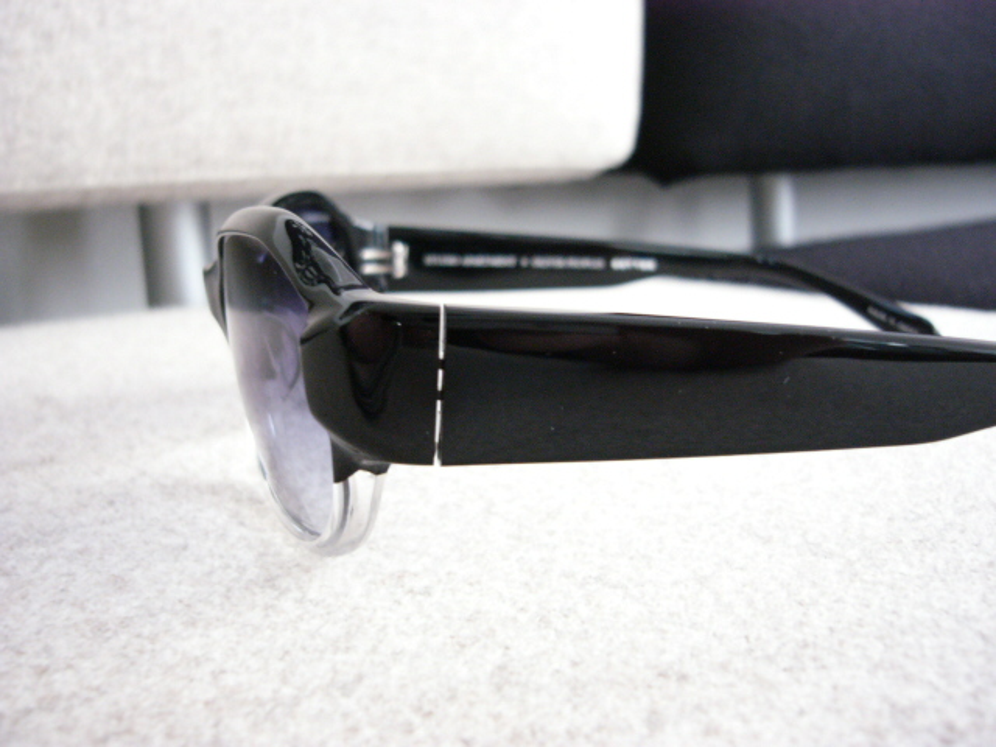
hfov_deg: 52.6
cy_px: 374
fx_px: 1007
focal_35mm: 35
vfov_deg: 40.7
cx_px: 498
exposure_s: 1/8
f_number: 2.8
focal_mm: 5.8
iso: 200
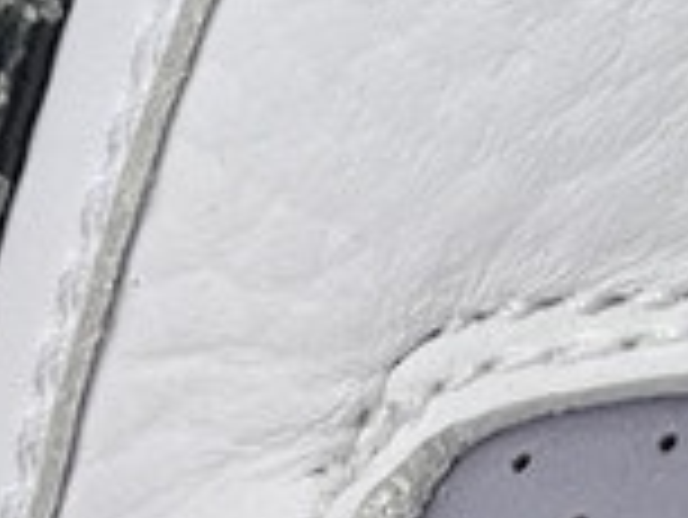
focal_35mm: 170
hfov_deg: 11.5
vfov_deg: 8.3
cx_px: 675
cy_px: -495
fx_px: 3381
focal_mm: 4.2
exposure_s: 1/121
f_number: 1.6
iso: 40
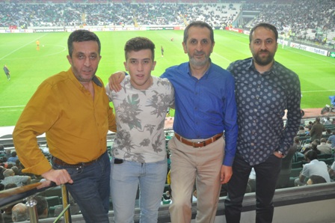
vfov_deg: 36.8
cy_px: 112
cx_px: 168
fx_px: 335
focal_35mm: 36
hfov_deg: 53.2
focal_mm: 24
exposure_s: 1/60
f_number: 3.8
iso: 800
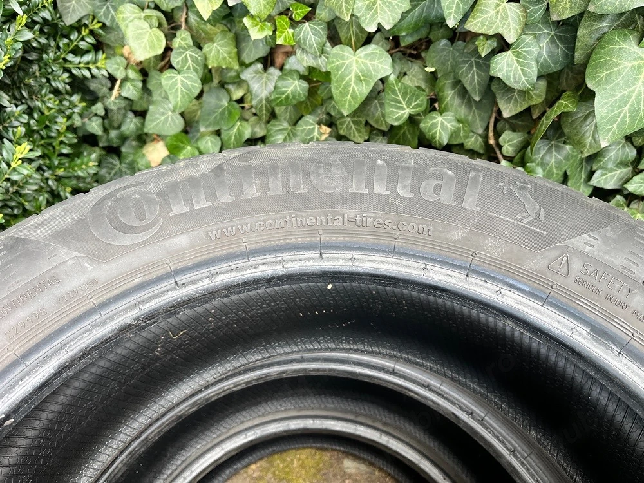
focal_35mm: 26
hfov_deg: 67.3
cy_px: 242
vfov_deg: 53.1
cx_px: 322
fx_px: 484
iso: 100
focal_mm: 5.1
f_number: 1.6
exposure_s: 1/121
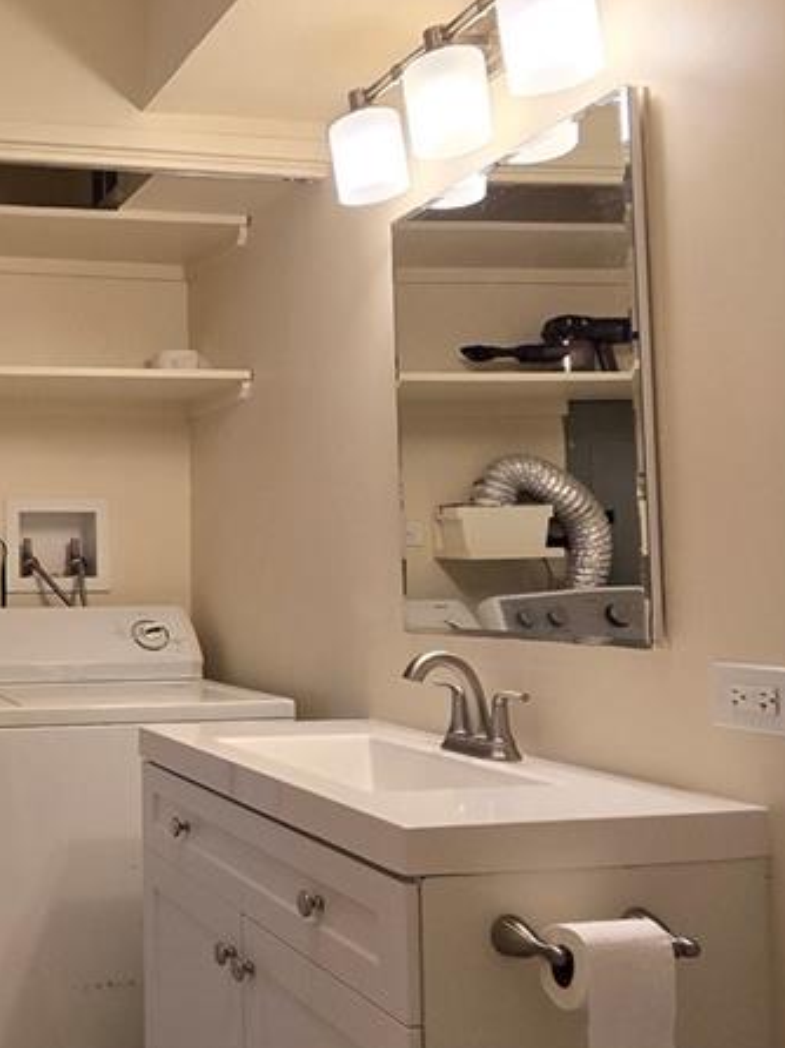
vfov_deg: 52.6
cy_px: 538
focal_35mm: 35
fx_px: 1059
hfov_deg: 35.8
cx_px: -40
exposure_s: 1/60
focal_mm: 2.2
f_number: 2.2
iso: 64
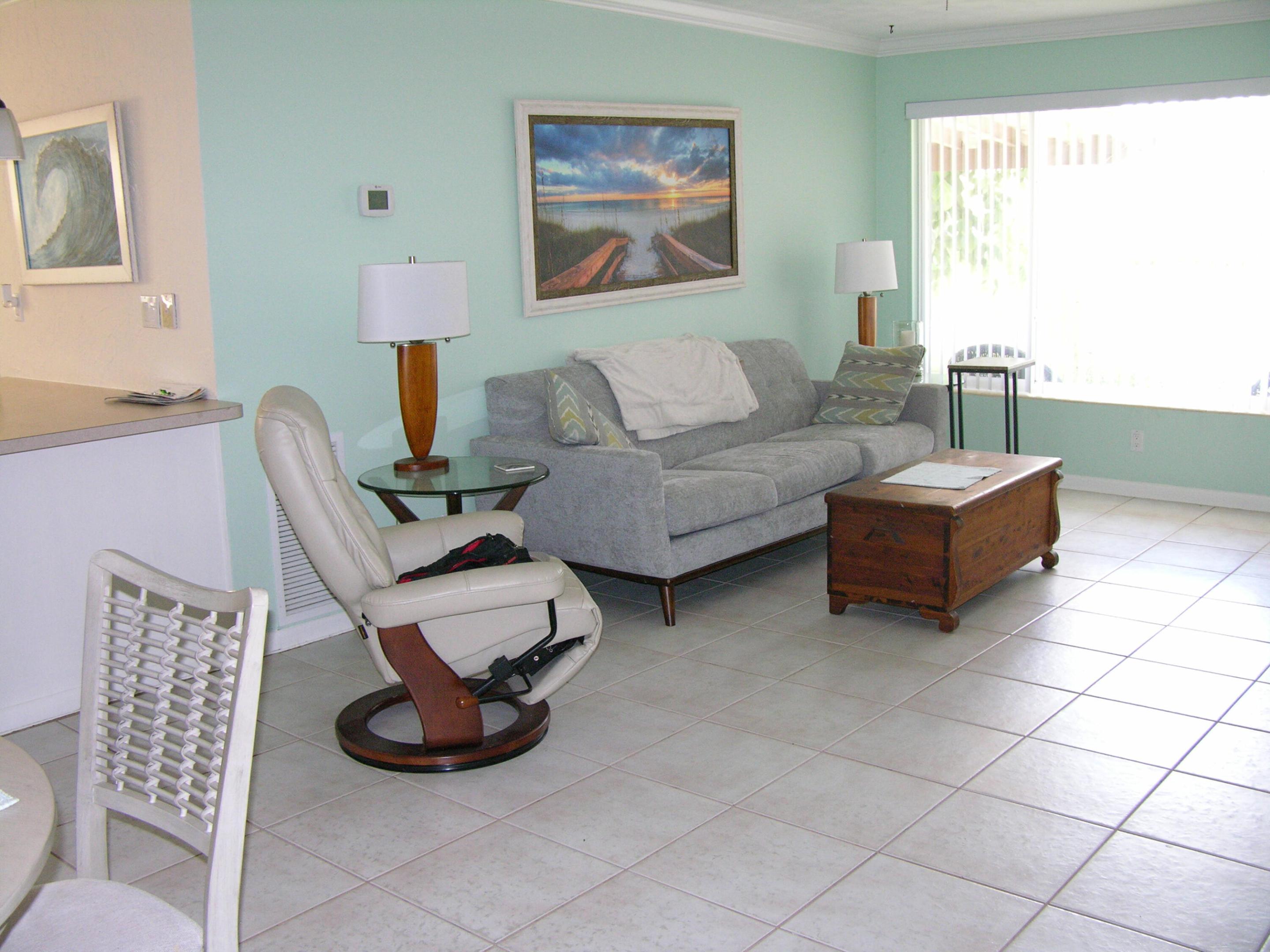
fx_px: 1284
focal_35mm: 35
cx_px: 635
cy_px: 476
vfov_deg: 40.7
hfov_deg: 52.6
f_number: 2.8
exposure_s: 1/60.1
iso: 200
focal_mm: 8.9
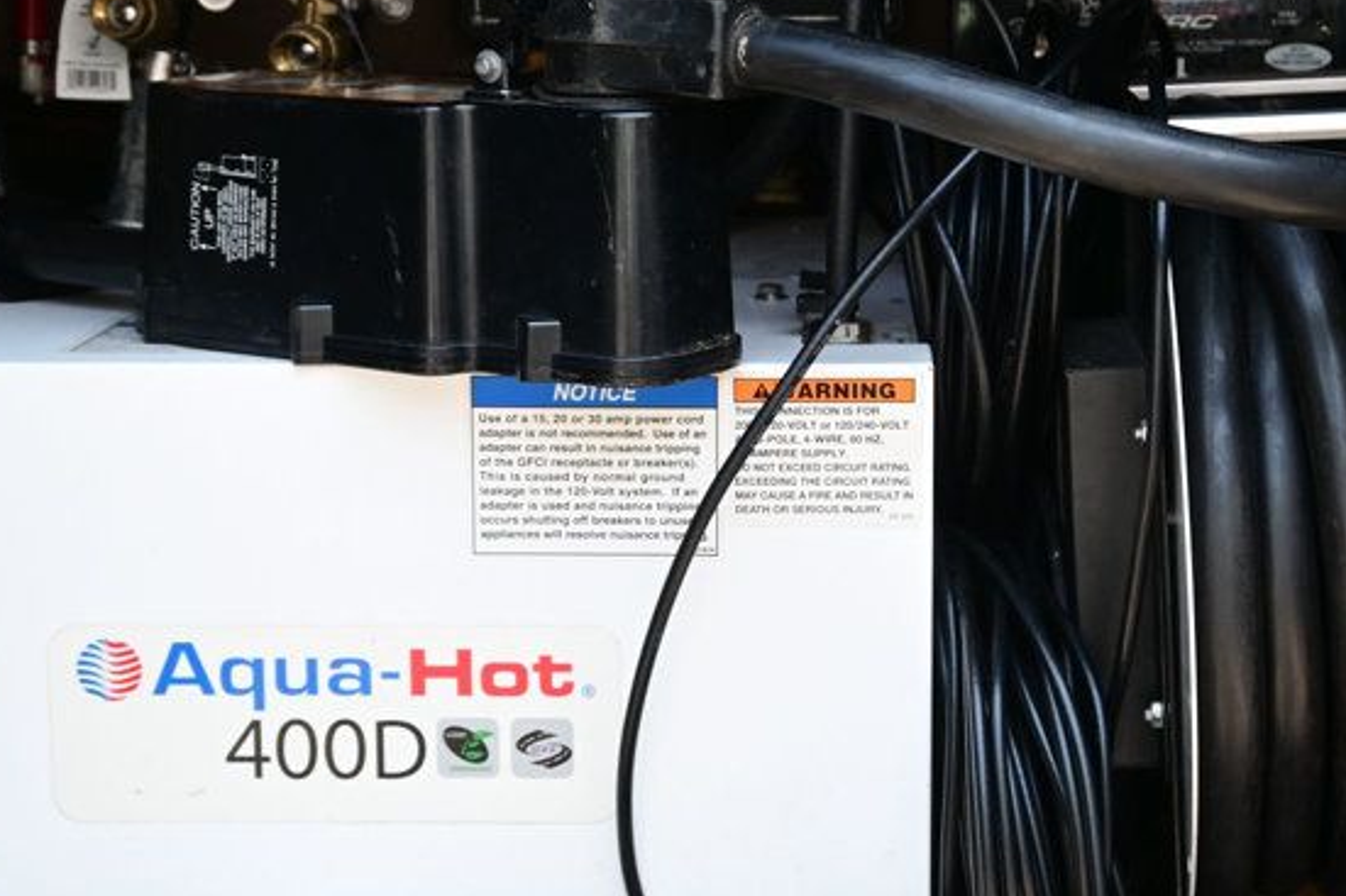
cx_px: 789
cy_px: 286
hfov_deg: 26.0
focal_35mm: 78
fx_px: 2915
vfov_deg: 17.4
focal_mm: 28
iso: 100
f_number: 4.5
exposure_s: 1/50
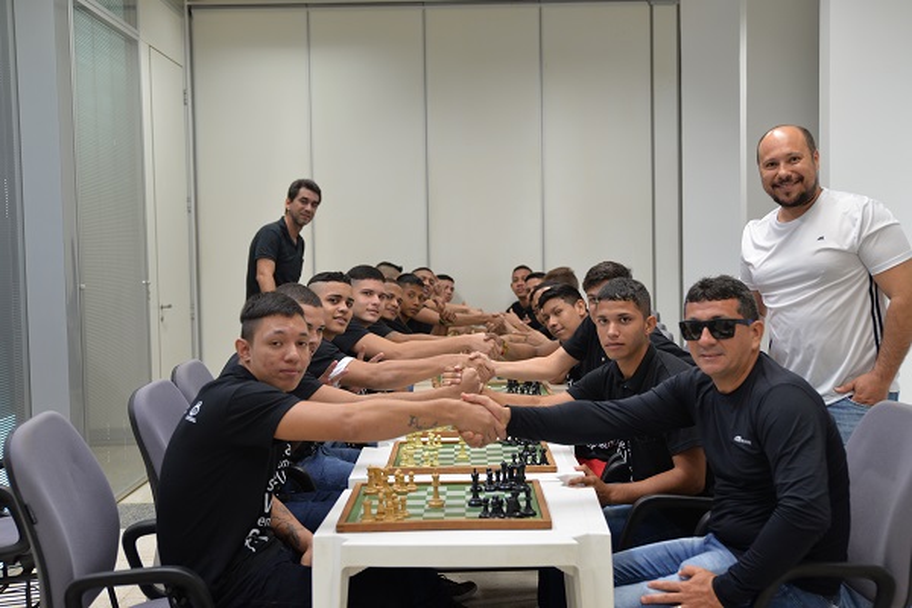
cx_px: 456
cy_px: 304
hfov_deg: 42.7
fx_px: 1165
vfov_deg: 29.2
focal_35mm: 46
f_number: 4
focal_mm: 46
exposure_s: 1/60
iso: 560
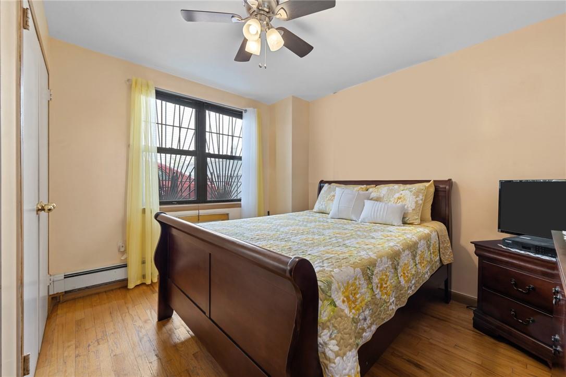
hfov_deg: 104.3
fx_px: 220
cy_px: 188
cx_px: 283
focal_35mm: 14
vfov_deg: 81.2
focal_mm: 14
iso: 200
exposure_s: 1/3
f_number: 10
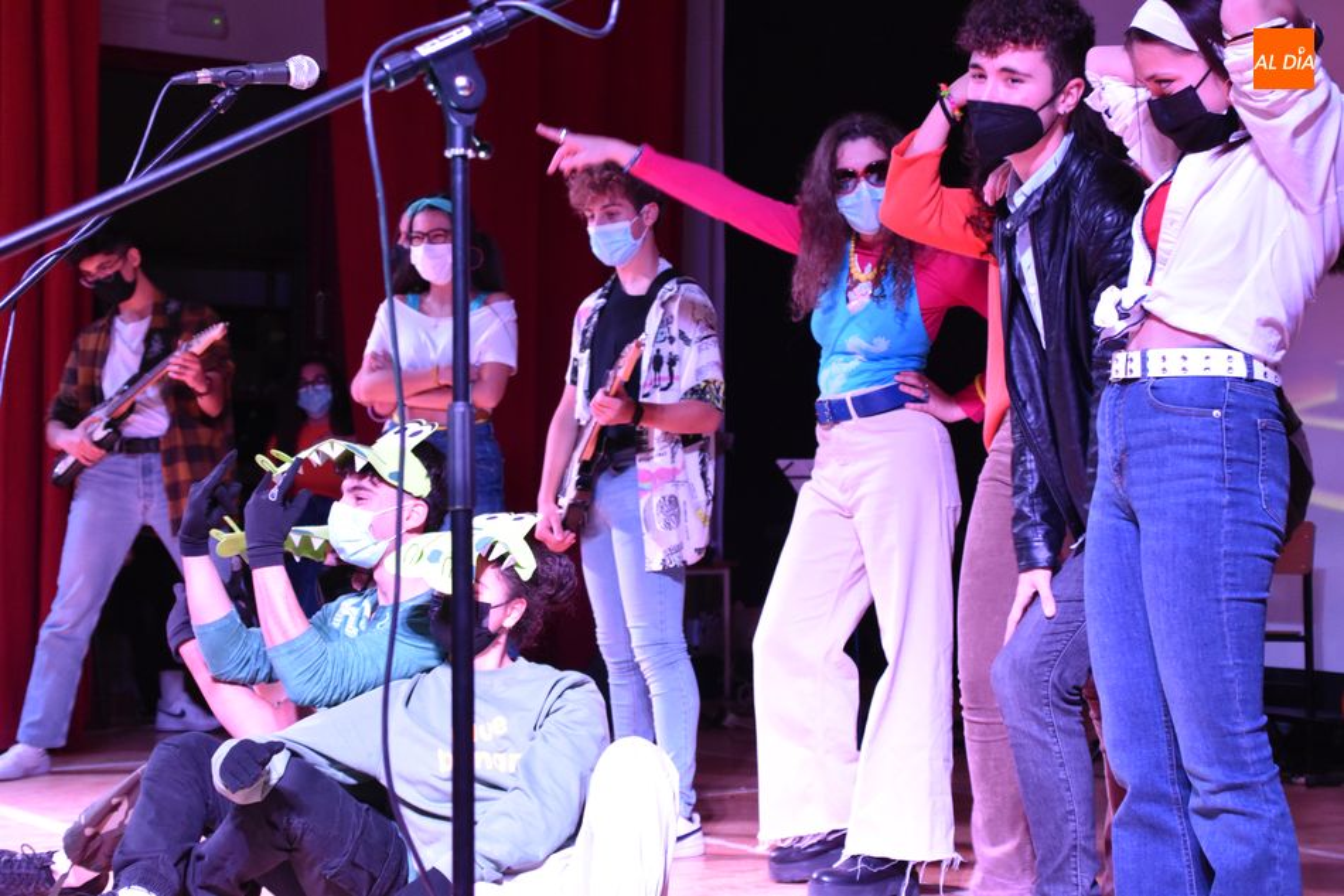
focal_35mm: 66
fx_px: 2463
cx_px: 672
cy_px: 448
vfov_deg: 20.6
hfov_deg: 30.5
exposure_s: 1/100
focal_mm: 44
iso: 2800
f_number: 4.8
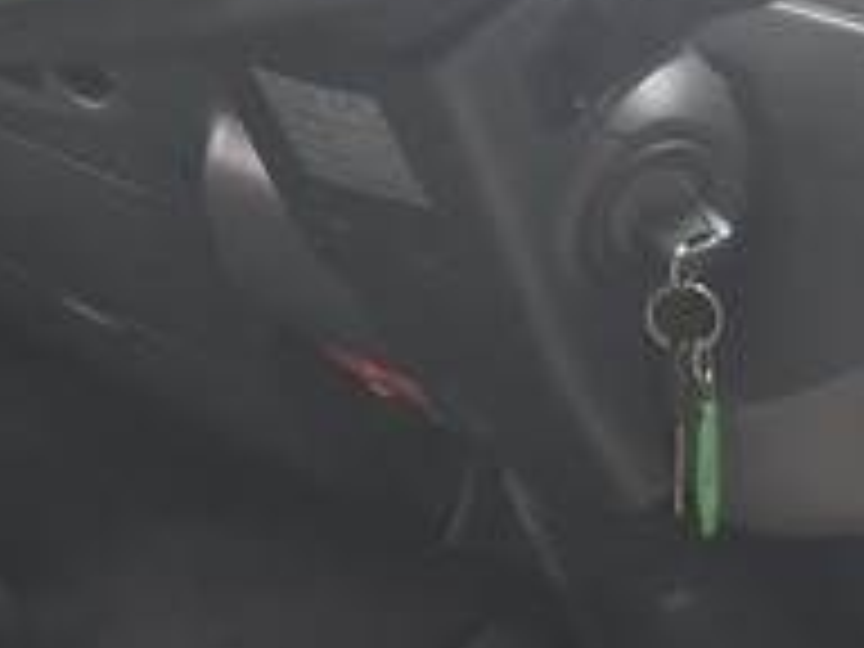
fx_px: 2496
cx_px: 675
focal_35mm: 100
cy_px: 288
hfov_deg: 19.5
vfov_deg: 14.8
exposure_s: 1/120
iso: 50
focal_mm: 4
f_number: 2.2
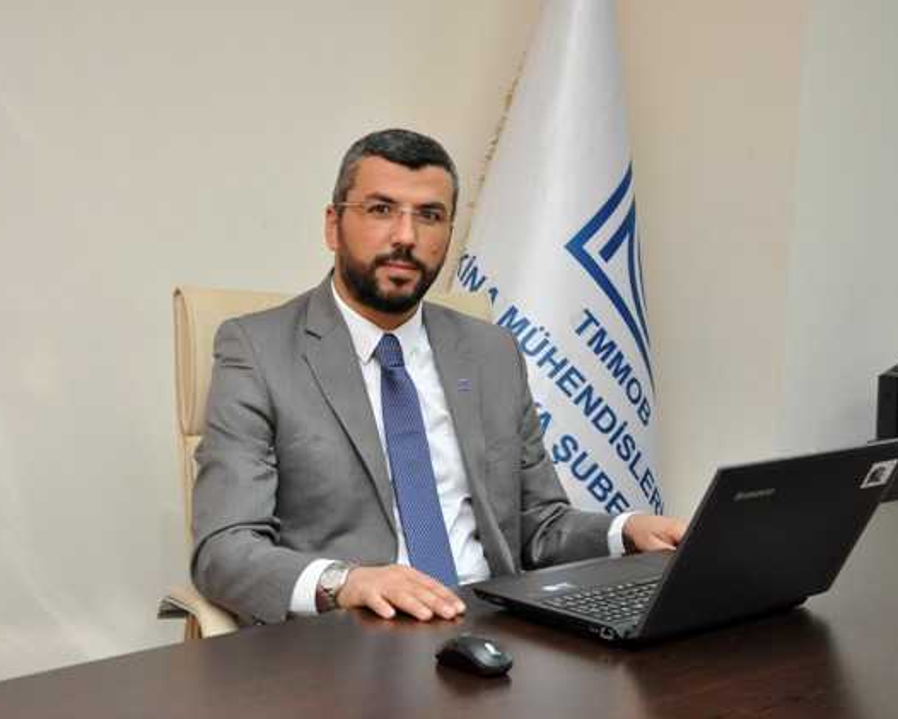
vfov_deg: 21.3
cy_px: 361
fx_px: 1914
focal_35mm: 72
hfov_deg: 26.4
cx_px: 417
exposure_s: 1/60
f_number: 5.6
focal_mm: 42
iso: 800
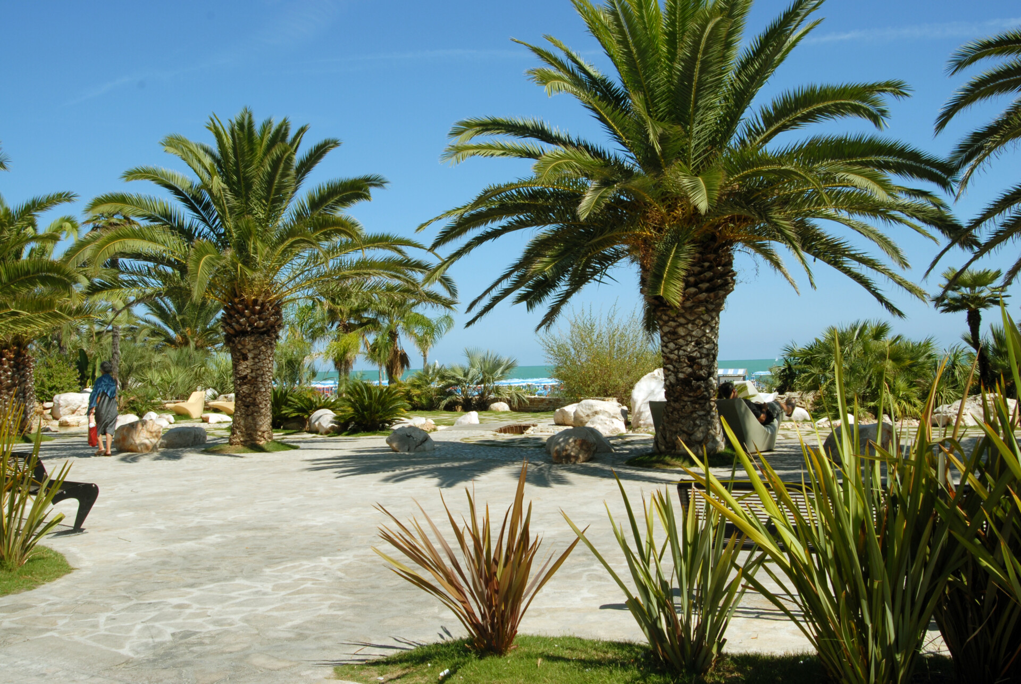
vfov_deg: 37.0
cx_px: 510
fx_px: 1022
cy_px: 342
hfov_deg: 53.1
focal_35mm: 36
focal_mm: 24
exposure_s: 1/125
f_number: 13
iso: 125
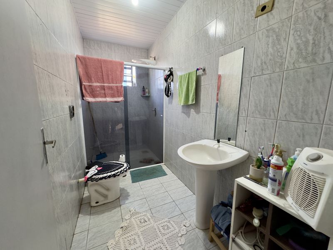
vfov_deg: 85.7
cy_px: 125
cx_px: 166
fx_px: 135
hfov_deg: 102.1
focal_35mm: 14
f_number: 2.2
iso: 320
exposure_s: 1/60
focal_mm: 2.22
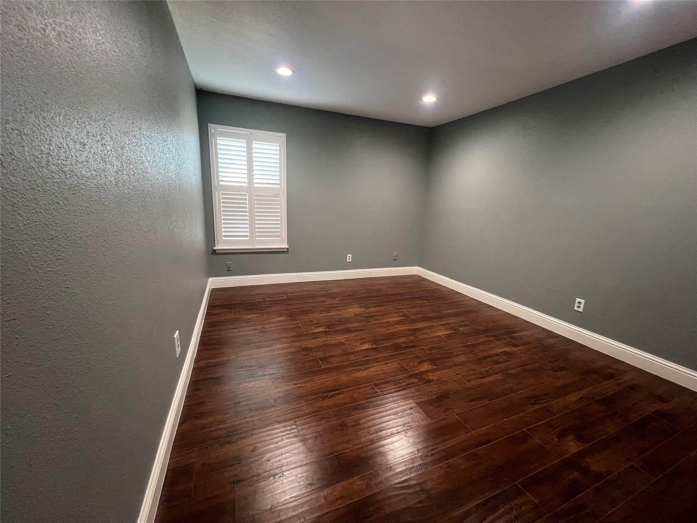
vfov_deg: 89.9
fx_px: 262
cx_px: 348
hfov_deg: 106.2
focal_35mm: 13
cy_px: 262
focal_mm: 1.57
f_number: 1.8
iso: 320
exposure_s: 1/60
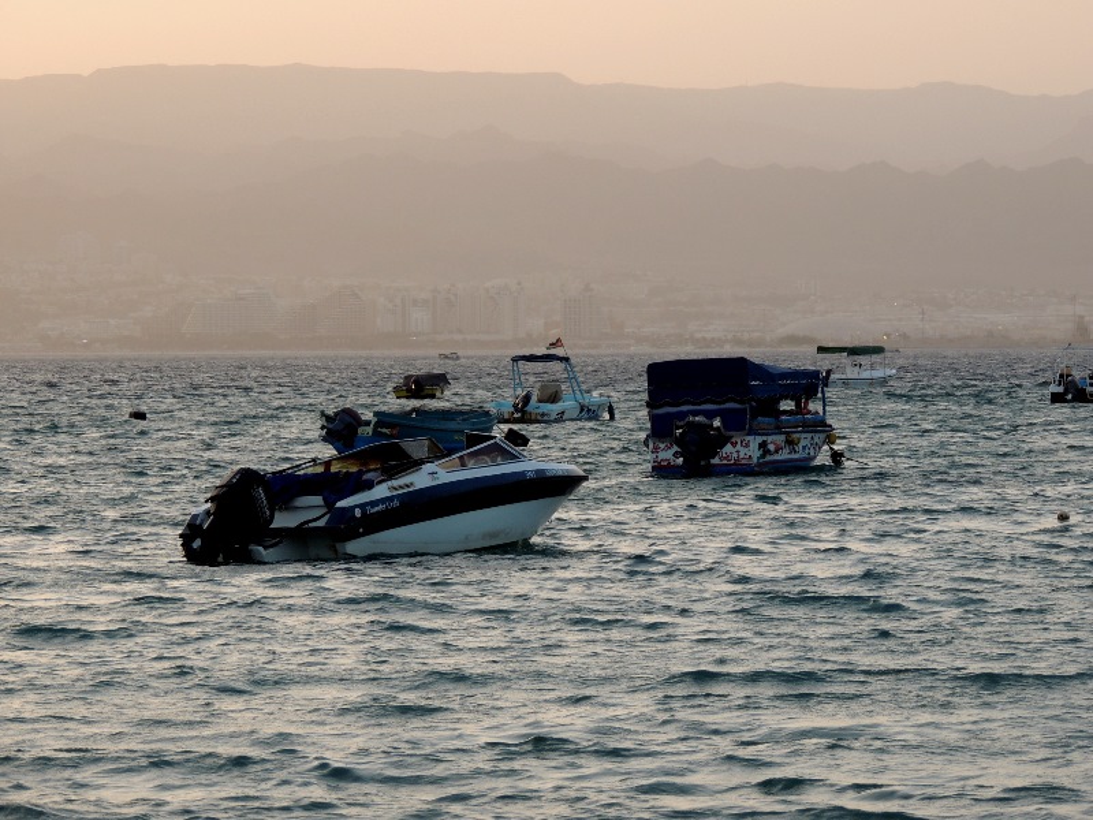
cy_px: 410
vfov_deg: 8.0
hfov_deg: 10.7
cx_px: 546
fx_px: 5841
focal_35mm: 185
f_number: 4.6
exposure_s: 1/125
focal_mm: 33
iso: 100
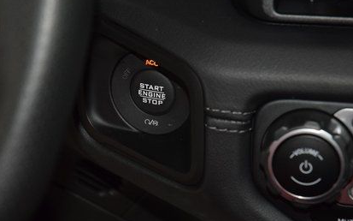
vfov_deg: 7.9
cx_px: 149
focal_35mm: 166
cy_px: 105
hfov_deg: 12.6
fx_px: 1597
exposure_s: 1/50
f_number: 4.5
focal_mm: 70
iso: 2000
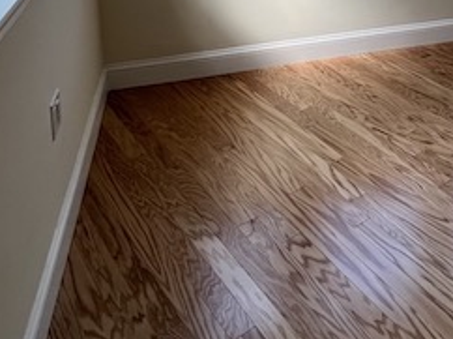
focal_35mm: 43
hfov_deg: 41.5
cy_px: -114
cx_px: 378
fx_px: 562
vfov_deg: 27.4
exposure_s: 1/120
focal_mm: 1.57
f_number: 1.8
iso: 50
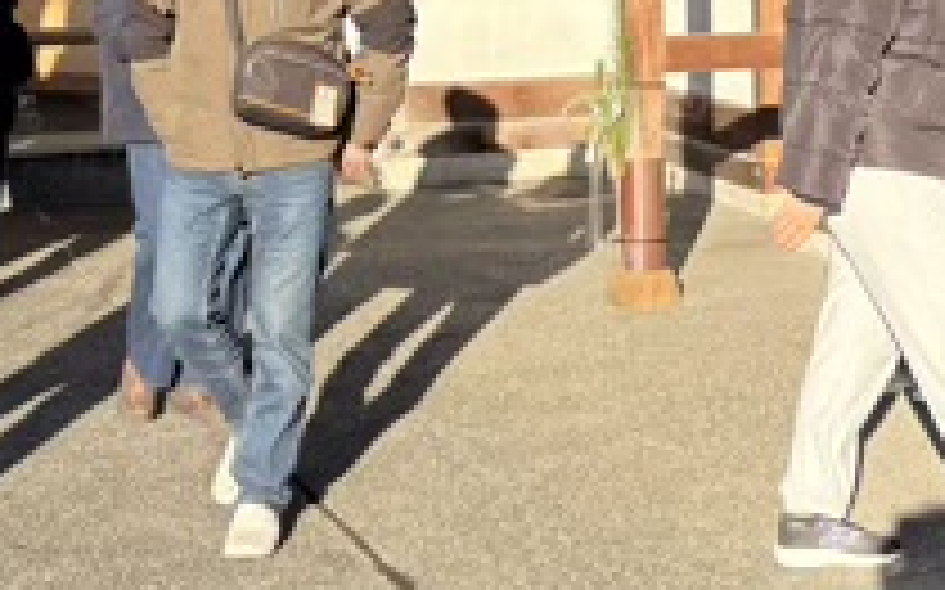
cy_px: -223
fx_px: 2368
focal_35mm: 92
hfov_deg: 22.4
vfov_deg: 13.6
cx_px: 666
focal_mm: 5.96
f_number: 1.6
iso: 50
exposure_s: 1/1344
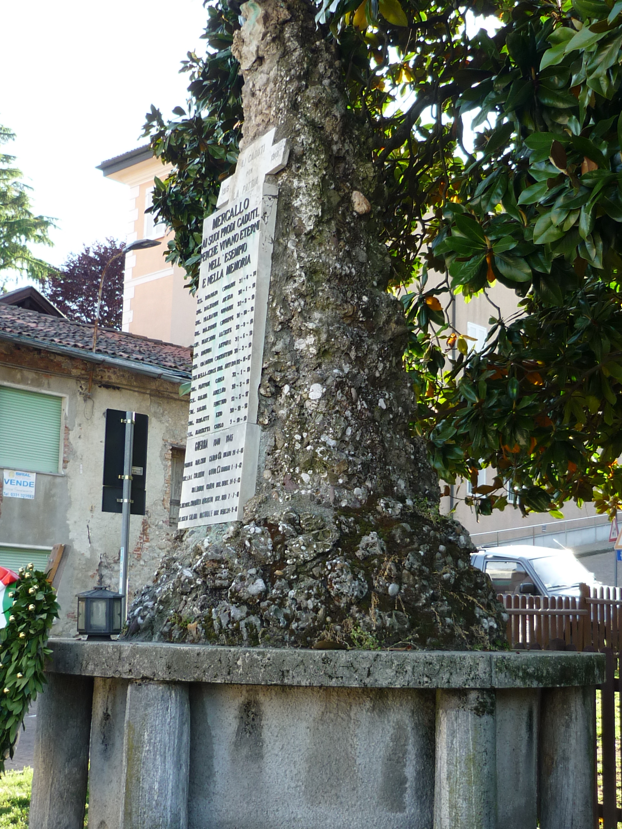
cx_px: 336
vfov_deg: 39.6
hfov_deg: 30.3
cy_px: 459
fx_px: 1150
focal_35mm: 48
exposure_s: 1/160
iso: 80
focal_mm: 5.5
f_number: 2.8
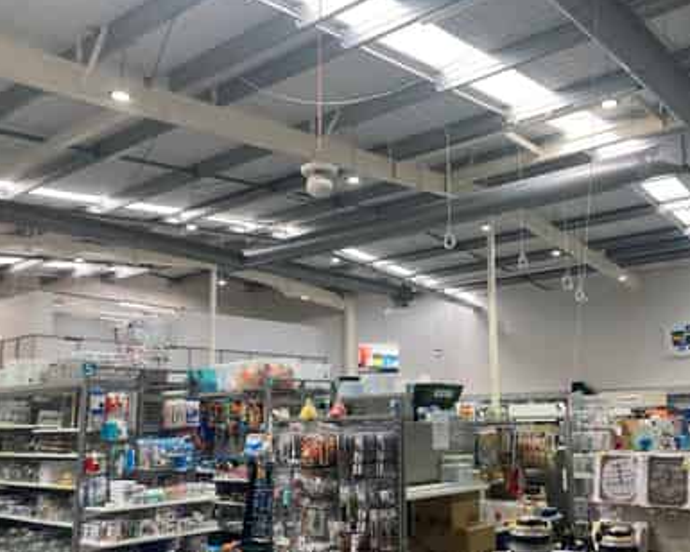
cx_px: 427
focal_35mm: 35
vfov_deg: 42.1
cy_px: 322
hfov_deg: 51.1
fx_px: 715
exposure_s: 1/100
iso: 64
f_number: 1.8
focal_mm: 3.99
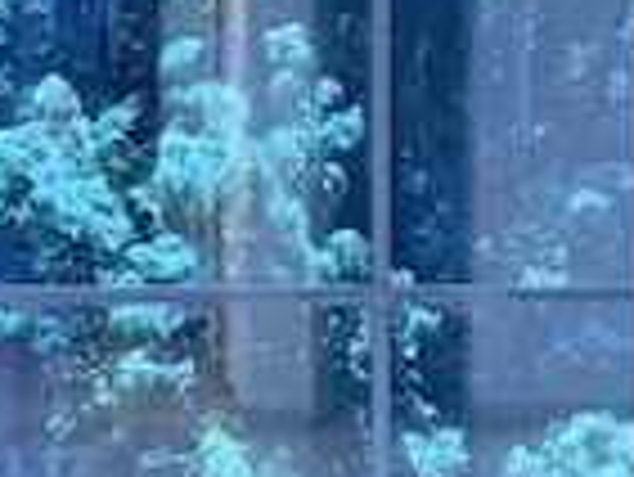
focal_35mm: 197
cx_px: 423
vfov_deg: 7.5
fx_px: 3611
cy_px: 590
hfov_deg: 10.0
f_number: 1.8
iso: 80
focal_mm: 4.25
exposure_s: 1/120
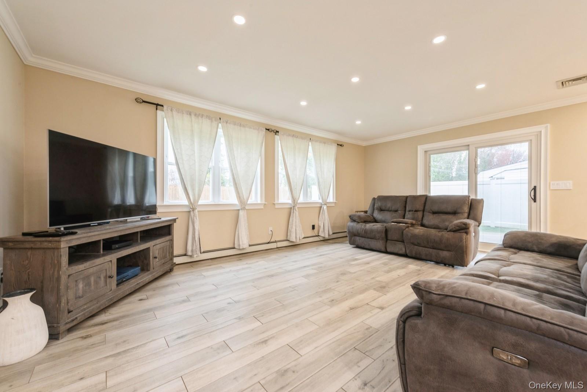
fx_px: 228
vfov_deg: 81.2
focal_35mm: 14
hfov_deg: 104.2
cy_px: 196
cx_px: 294
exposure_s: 1/2.5
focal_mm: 14
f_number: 11
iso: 400
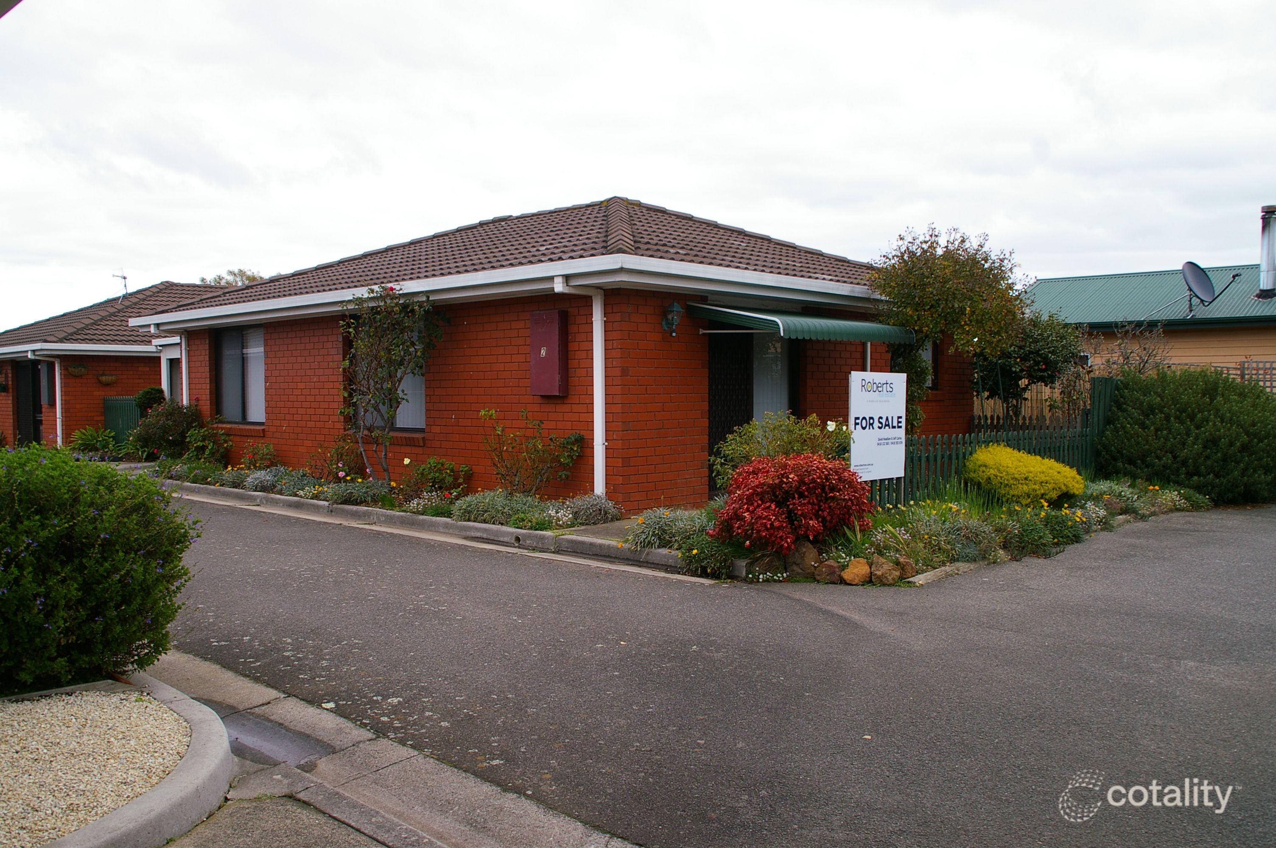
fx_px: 956
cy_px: 424
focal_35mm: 27
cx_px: 638
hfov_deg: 67.4
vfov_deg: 47.8
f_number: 6.7
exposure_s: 1/125
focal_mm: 18
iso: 200
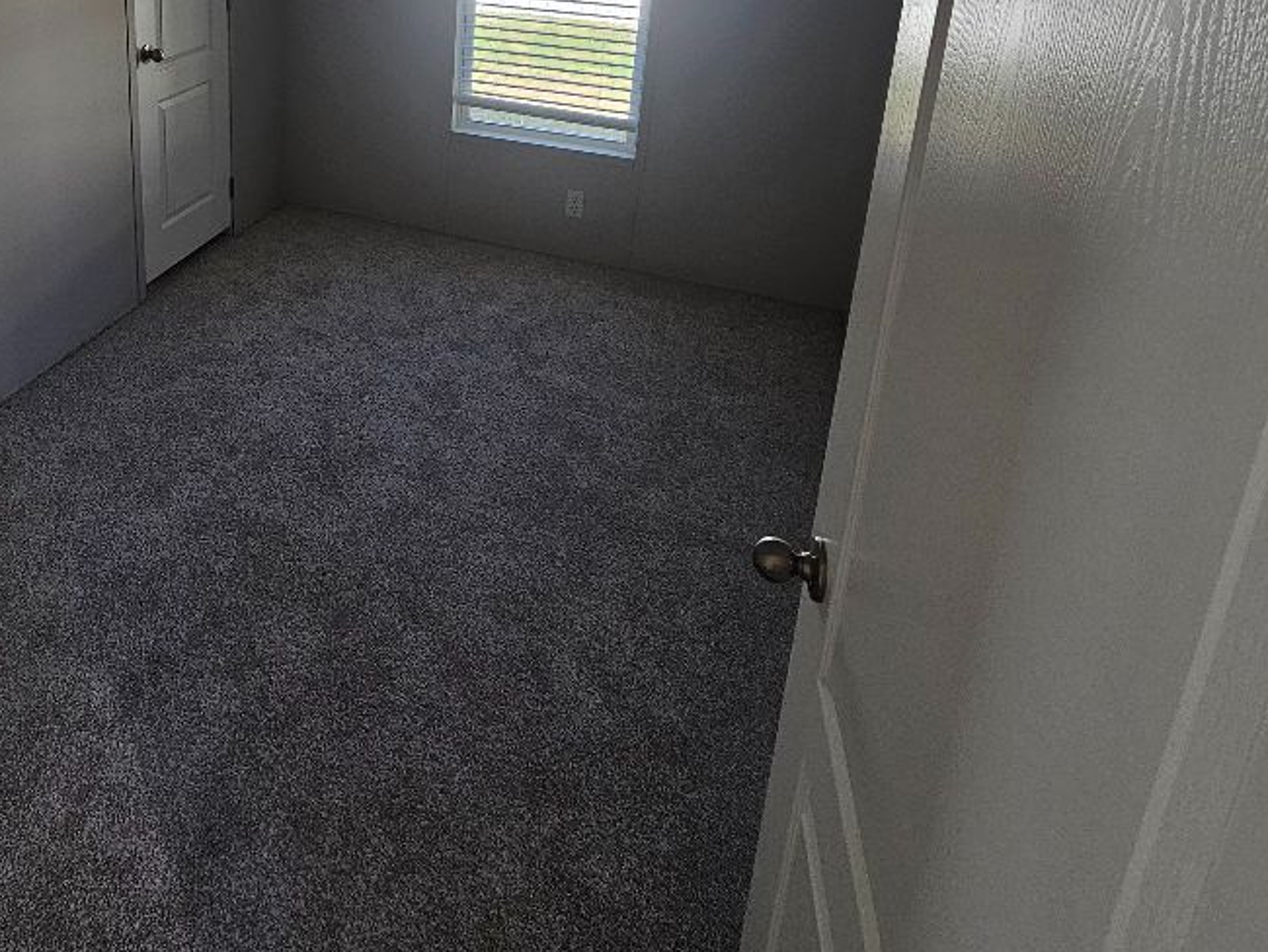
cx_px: 318
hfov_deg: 67.1
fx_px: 879
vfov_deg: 50.0
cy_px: 82
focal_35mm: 24
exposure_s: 1/120
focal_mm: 2.2
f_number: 2.2
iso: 64
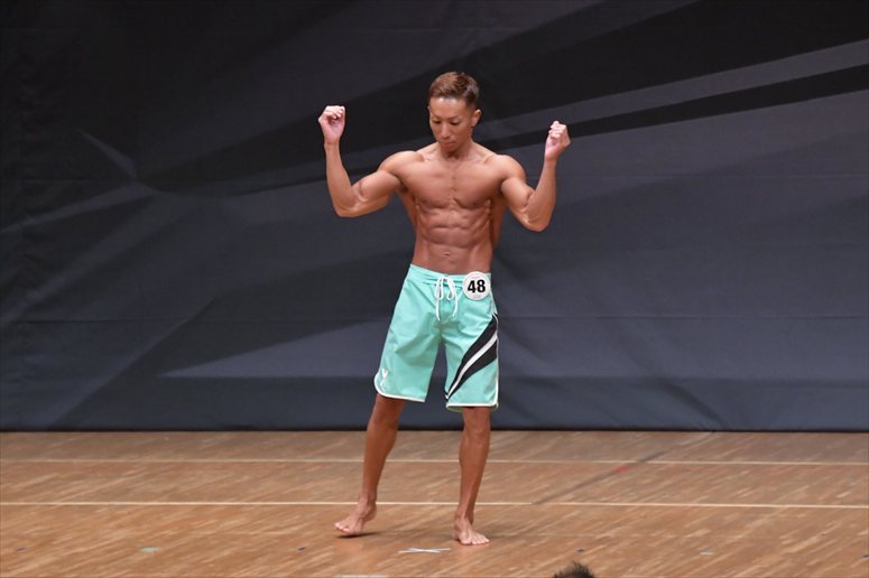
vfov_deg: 4.8
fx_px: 6876
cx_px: 434
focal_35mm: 285
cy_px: 289
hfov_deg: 7.2
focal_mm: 190
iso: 6400
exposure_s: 1/400
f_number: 5.6
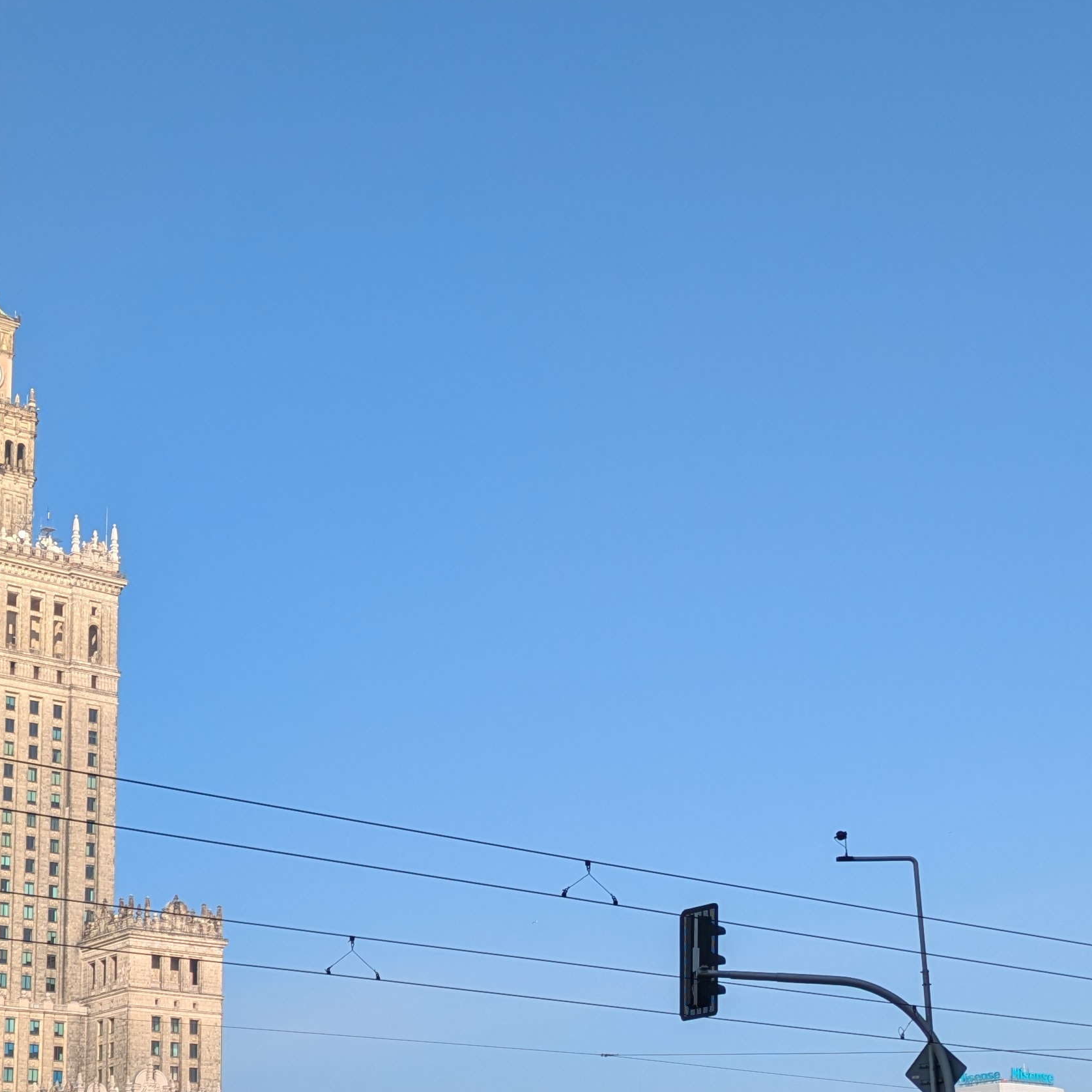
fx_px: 2177
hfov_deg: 28.0
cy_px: 821
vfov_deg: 27.8
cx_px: 356
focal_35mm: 61
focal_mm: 5.43
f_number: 1.89
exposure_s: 1/2370
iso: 52
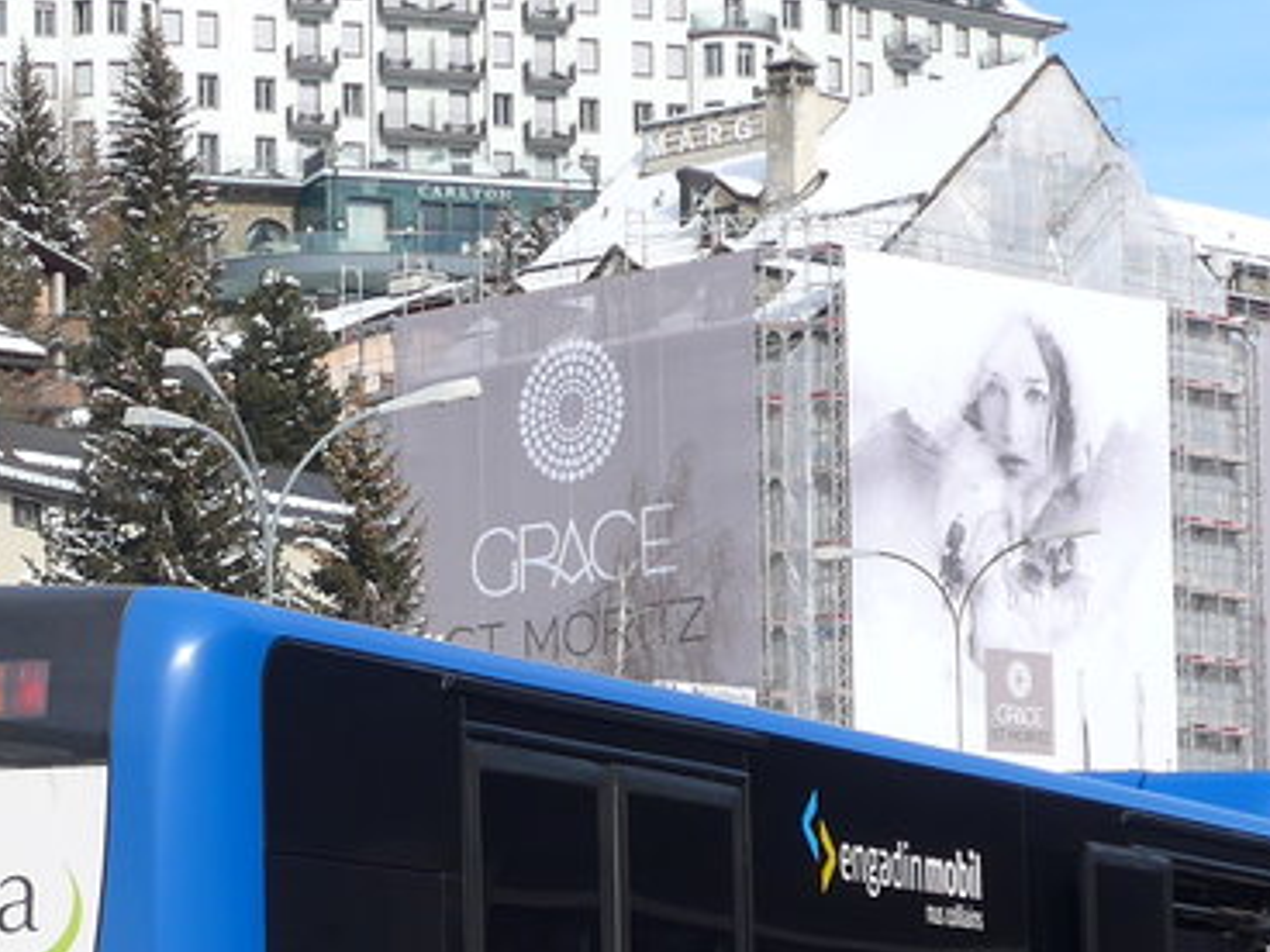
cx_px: 328
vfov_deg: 9.8
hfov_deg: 13.1
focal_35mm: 150
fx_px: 5503
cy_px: 849
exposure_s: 1/1600
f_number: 3
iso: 80
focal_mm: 9.5
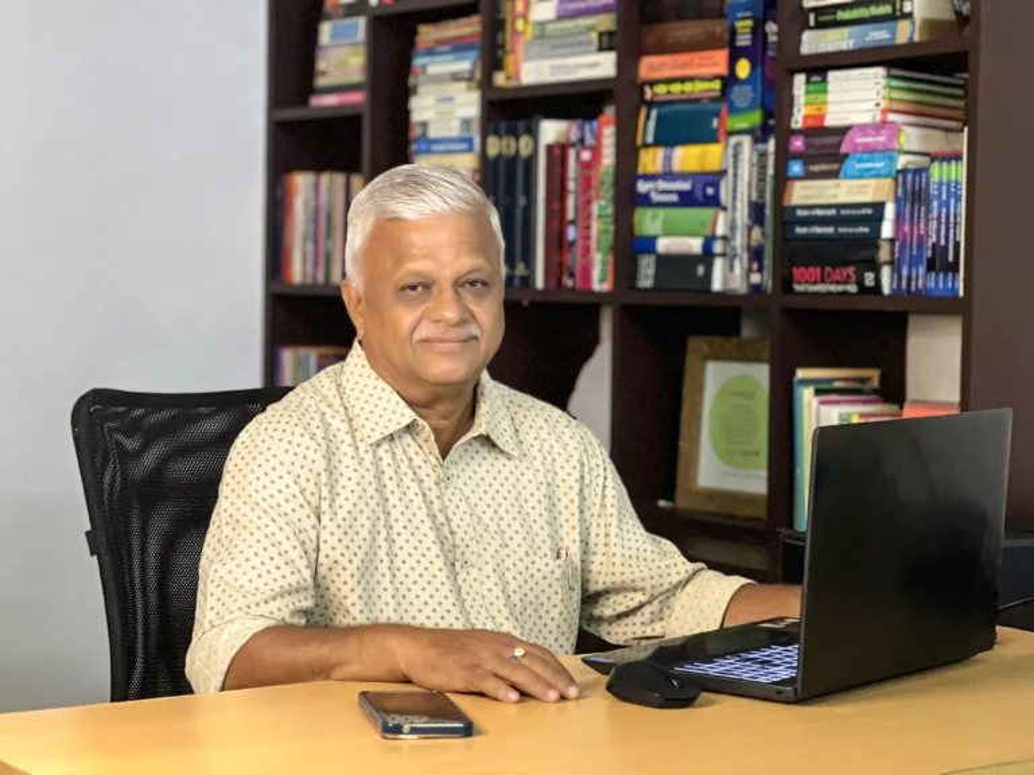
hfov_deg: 25.3
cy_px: 388
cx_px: 517
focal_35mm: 77
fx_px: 2300
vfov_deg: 19.1
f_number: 2.8
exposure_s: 1/14
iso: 500
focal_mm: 9
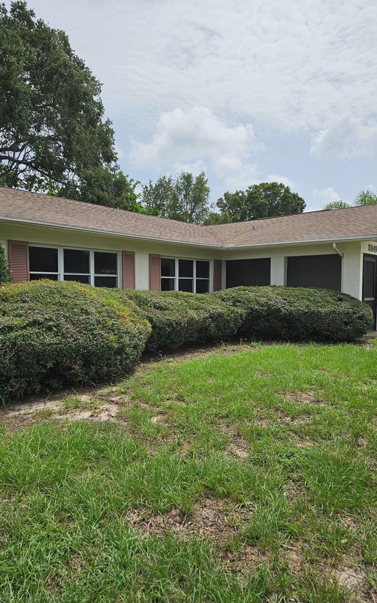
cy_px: 307
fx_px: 411
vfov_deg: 72.5
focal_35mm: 25
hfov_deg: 49.3
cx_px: 187
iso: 12
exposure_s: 1/1588
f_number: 1.7
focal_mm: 6.3
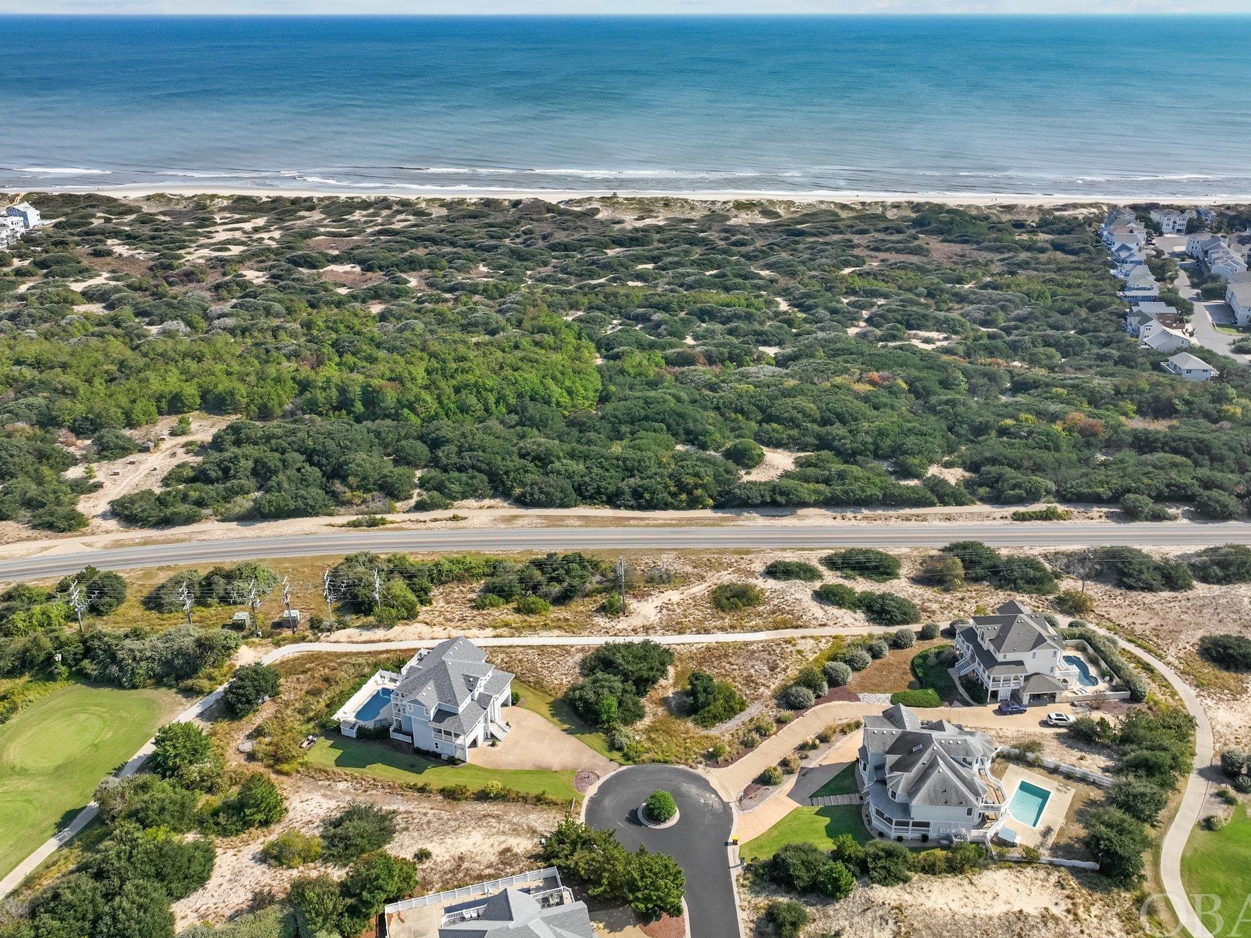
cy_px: 415
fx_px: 976
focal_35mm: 27
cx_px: 621
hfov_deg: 65.3
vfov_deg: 51.2
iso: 130
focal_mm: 12.29
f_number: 2.8
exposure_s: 1/2500
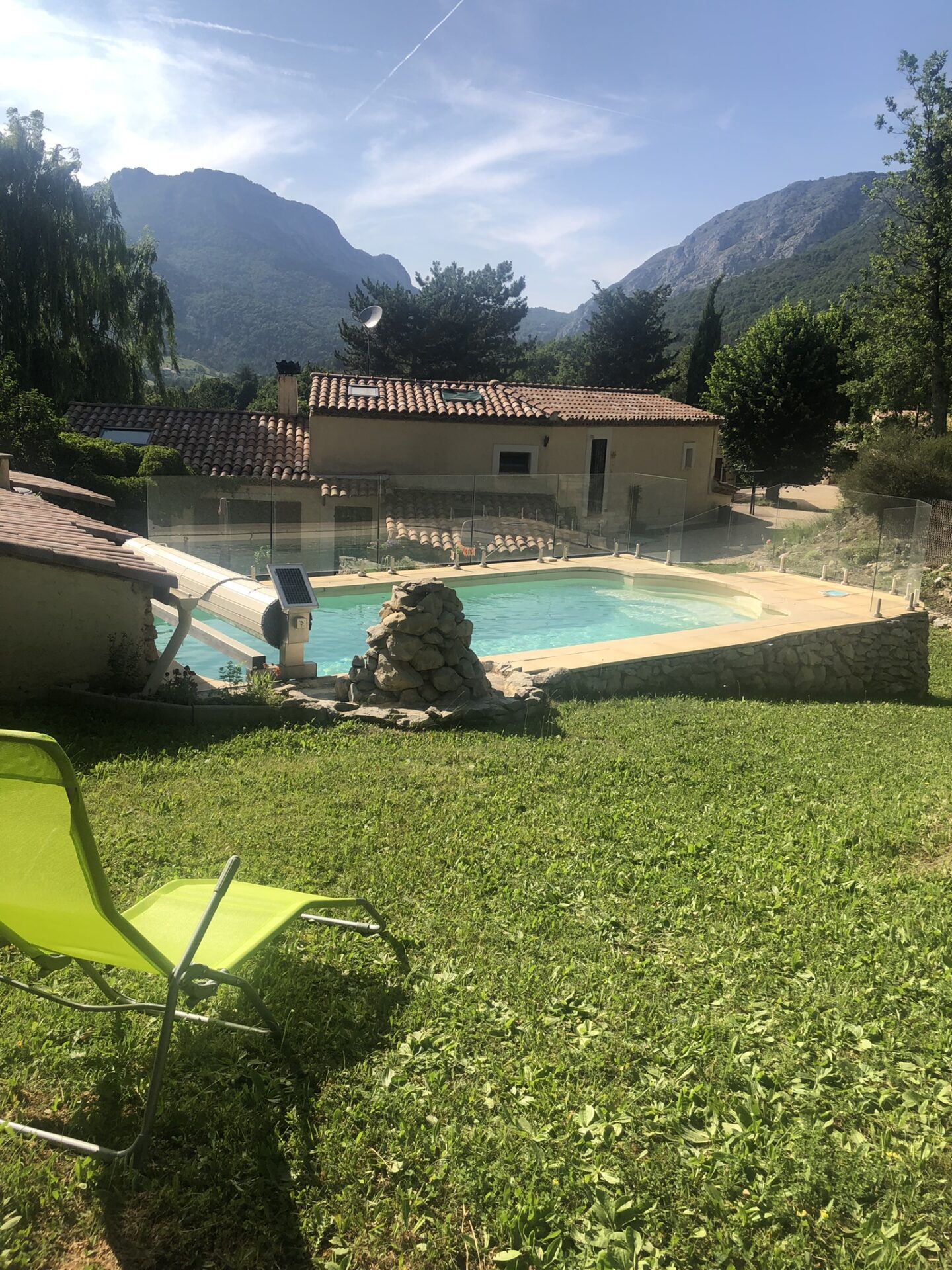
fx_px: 1027
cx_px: 476
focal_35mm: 28
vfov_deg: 63.4
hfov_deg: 49.7
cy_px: 635
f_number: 1.8
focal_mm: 3.99
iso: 20
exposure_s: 1/1779
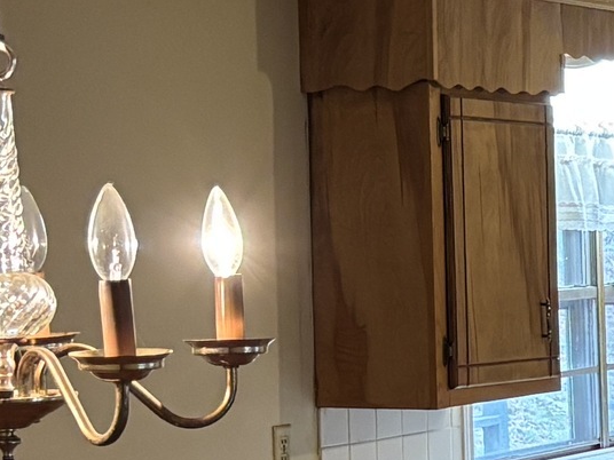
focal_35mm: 149
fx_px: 2643
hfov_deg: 11.7
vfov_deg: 9.9
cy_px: 365
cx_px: 1281
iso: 320
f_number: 1.6
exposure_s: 1/60
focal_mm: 5.96
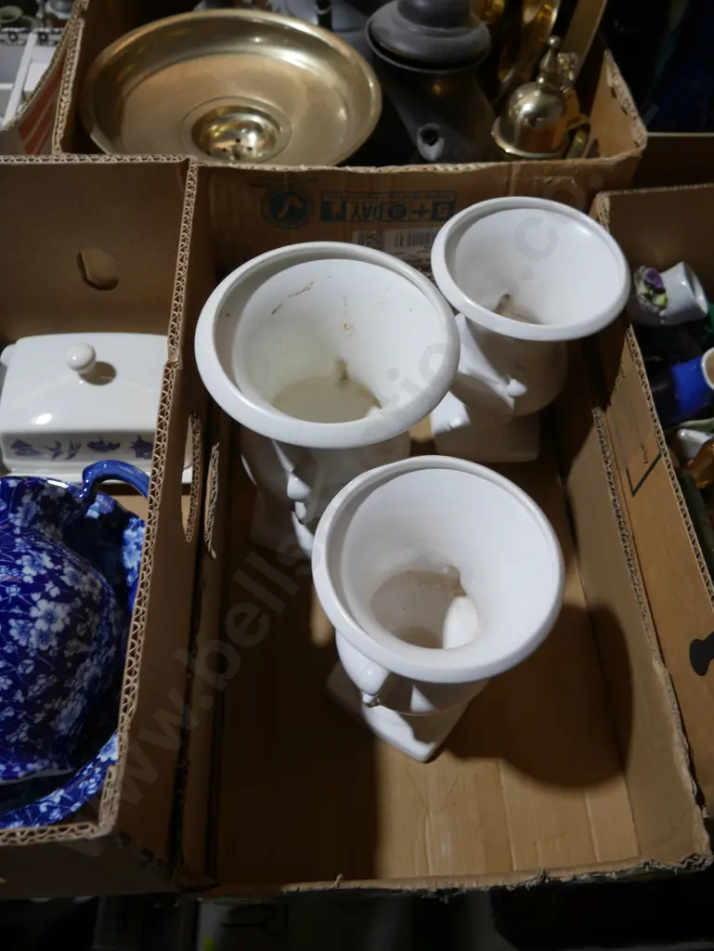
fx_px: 769
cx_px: 357
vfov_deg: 63.4
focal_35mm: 28
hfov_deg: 49.8
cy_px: 476
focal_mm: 14
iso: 200
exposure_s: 1/100
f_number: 3.5
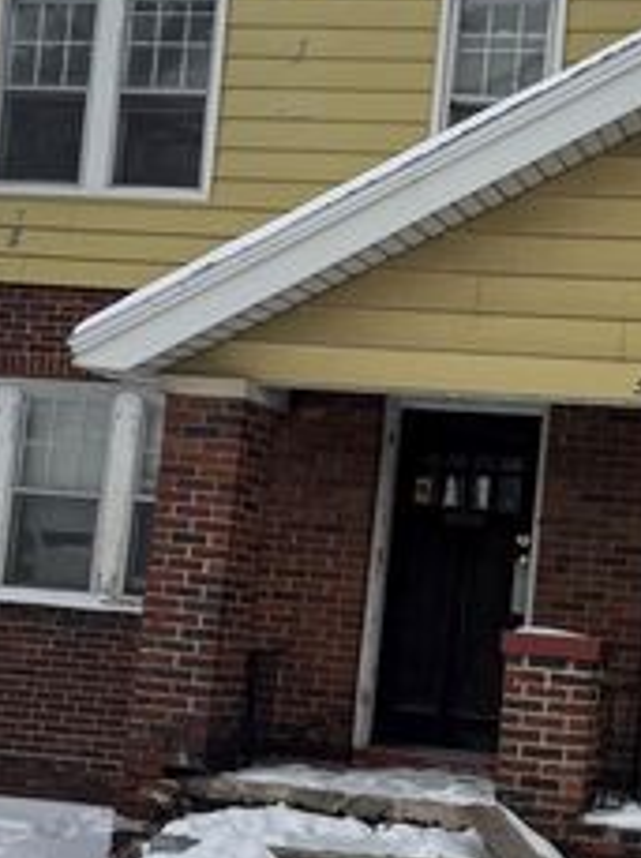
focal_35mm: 70
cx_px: 544
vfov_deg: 27.7
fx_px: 1733
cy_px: 534
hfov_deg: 20.6
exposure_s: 1/274
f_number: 1.78
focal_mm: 6.76
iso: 64
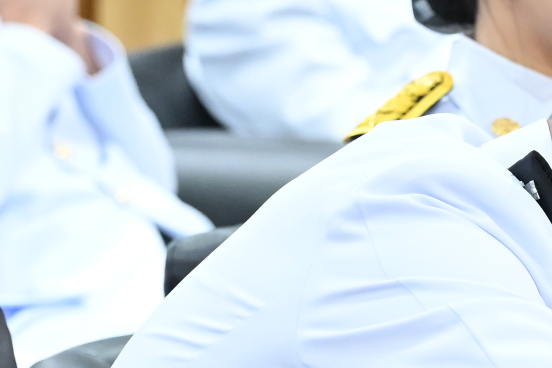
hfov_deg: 3.7
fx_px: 8599
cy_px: 685
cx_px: 774
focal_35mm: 561
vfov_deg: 2.4
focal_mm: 120
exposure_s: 1/60
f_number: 4.5
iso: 4000
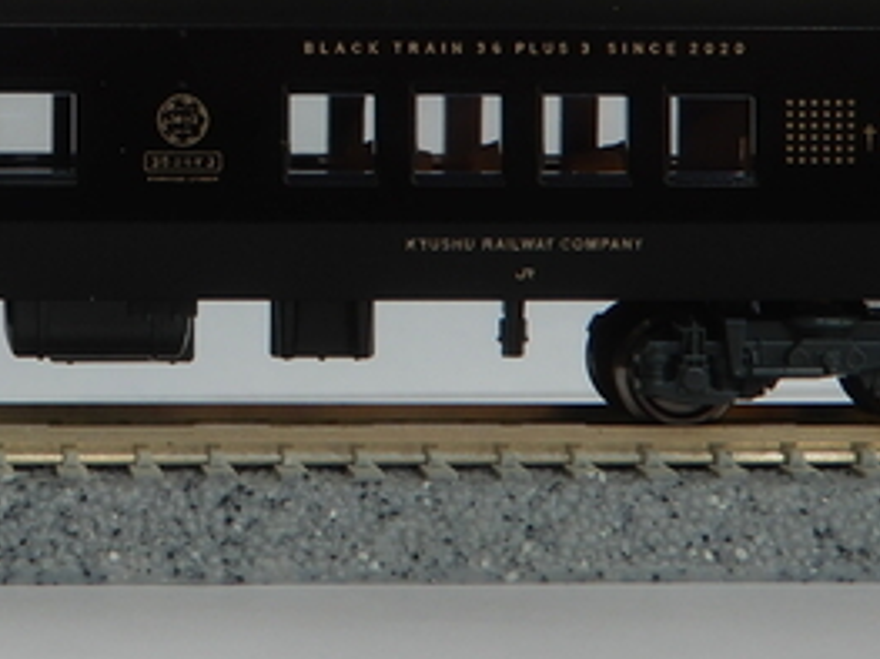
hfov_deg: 14.1
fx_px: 3481
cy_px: -37
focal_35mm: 137
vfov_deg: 10.7
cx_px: -84
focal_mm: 8
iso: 80
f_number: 4
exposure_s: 1/50
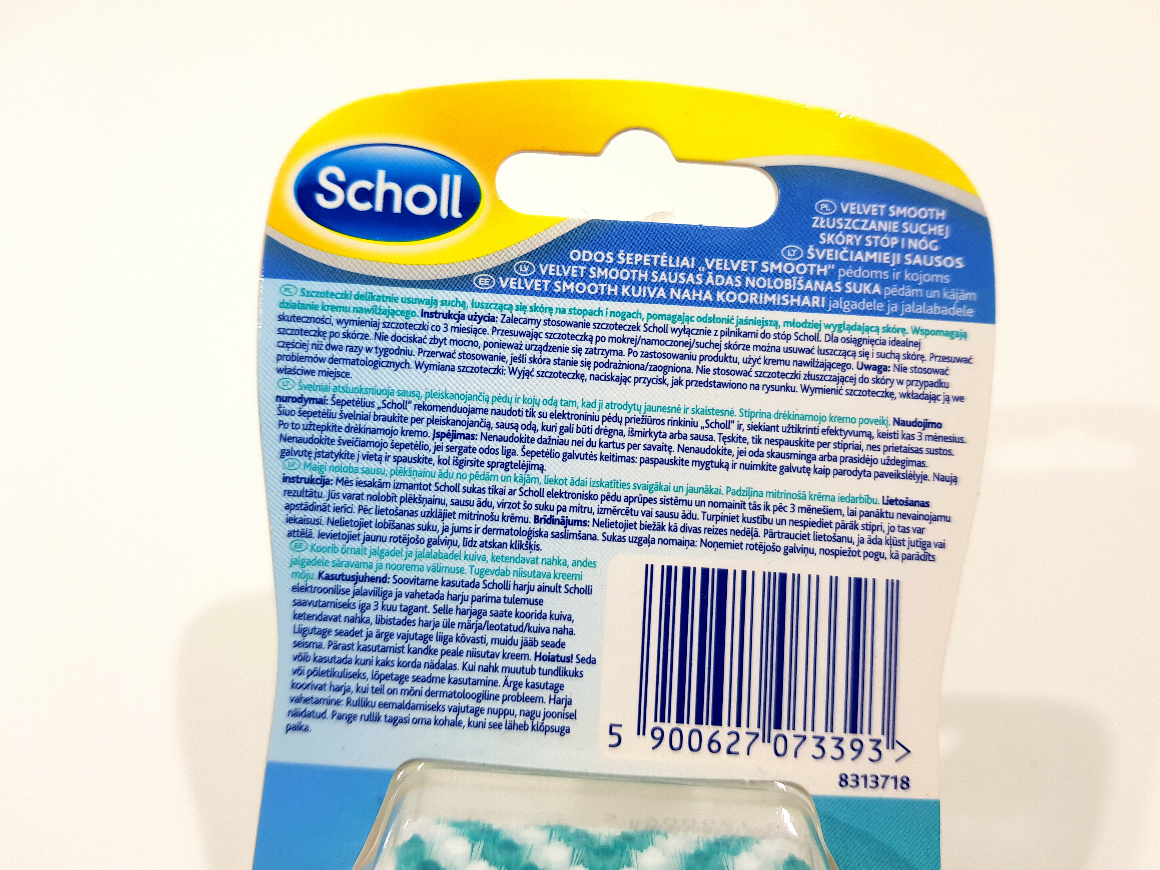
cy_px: 435
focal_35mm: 26
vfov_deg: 53.1
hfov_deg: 67.3
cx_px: 580
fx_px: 871
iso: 40
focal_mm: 4.2
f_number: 1.7
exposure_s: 1/106
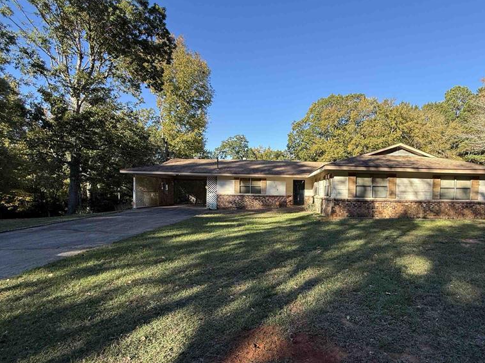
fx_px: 266
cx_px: 297
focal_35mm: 19
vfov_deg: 68.4
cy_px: 203
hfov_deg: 83.4
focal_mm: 2.22
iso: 50
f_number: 2.2
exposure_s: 1/545
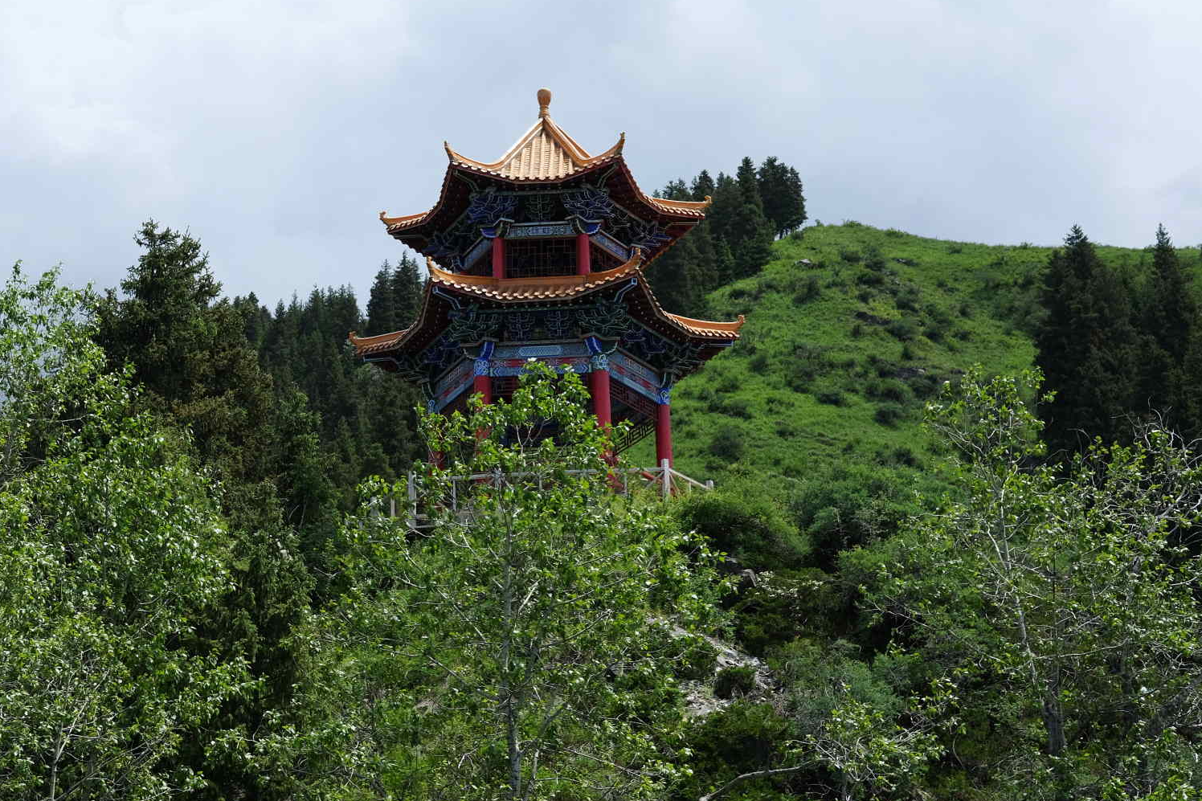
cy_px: 377
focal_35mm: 59
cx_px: 576
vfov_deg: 23.0
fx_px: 1970
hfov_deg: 33.9
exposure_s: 1/420
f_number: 5.6
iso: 200
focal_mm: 35
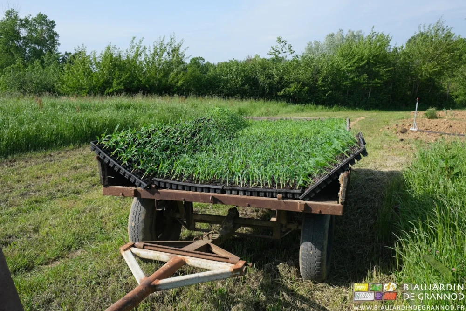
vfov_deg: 42.3
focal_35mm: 31
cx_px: 233
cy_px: 156
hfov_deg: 60.3
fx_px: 401
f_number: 8
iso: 320
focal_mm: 20.5
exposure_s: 1/450
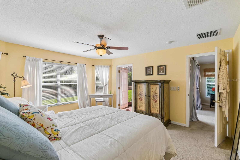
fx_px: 100
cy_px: 80
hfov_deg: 100.4
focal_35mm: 15
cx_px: 120
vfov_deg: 77.3
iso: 100
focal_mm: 10
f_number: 7.1
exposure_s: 1/100
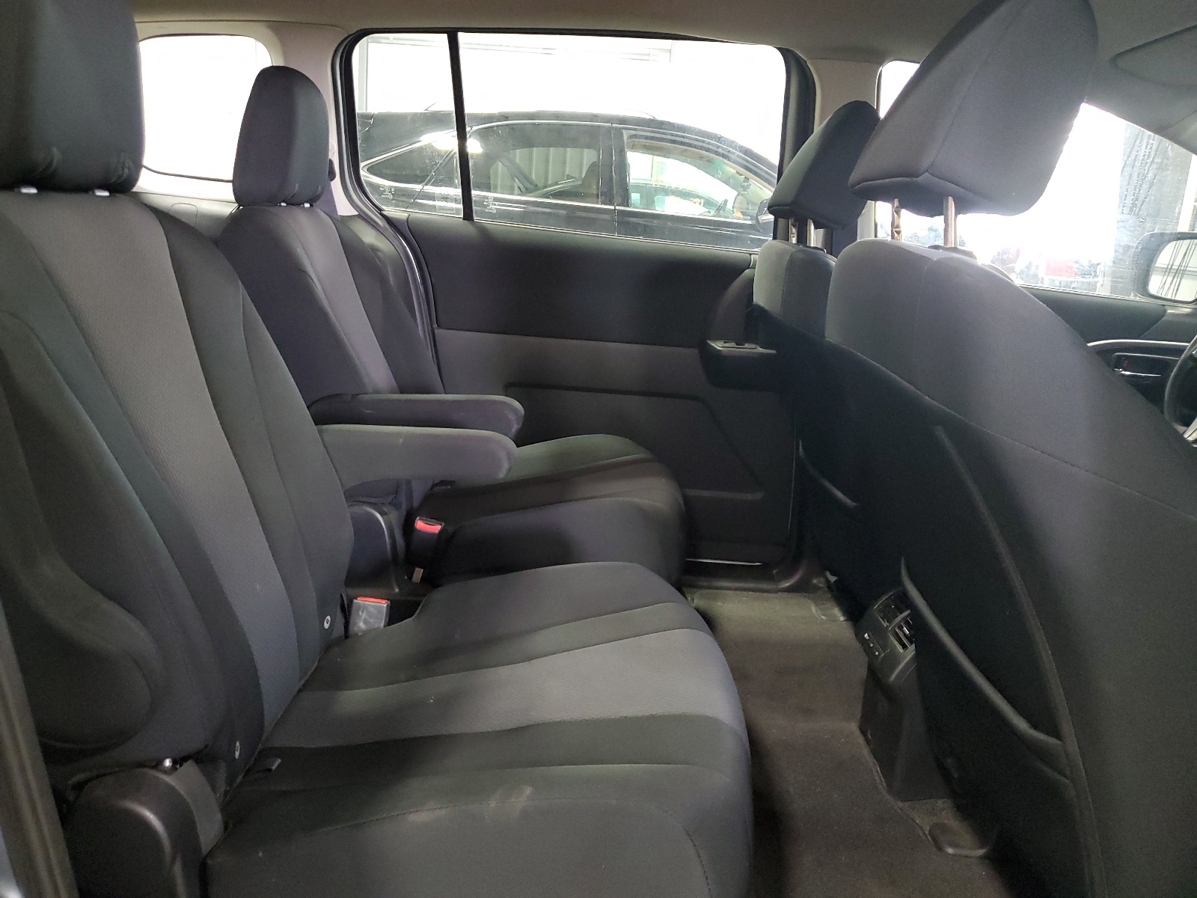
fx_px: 899
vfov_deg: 53.1
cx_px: 598
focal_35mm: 26
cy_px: 449
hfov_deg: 67.3
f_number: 1.5
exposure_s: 1/30
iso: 335
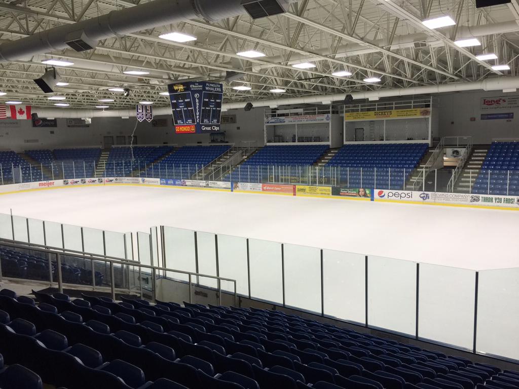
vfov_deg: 48.2
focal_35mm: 29
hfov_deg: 61.7
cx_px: 260
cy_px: 194
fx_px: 435
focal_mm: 4.15
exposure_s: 1/40
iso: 32
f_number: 2.2
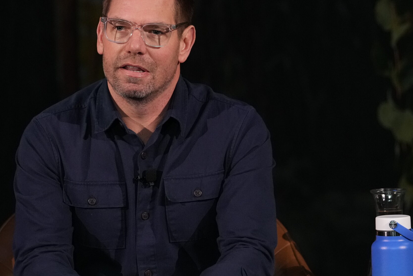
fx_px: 3499
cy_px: 149
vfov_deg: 4.5
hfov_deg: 6.8
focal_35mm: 305
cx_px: 115
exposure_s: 1/400
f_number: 2.5
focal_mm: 132
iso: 3200
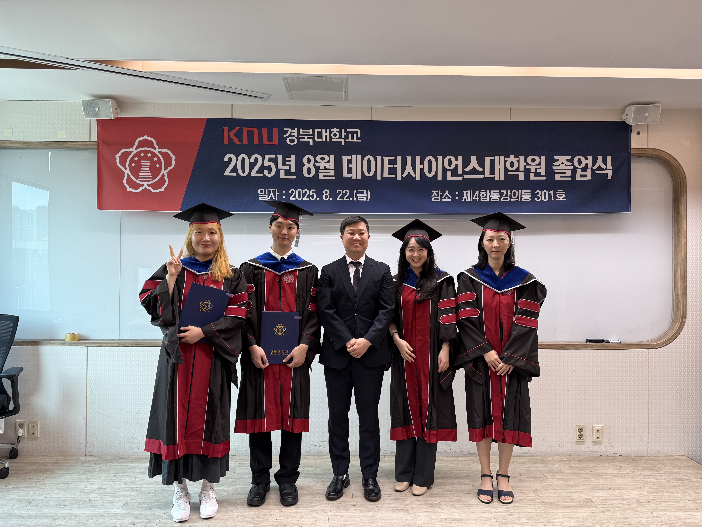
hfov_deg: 71.6
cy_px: 264
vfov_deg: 56.8
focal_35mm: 24
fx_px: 487
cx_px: 351
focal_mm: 6.76
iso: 125
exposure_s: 1/120
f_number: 1.78
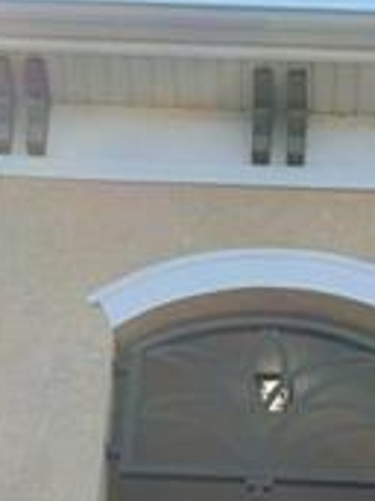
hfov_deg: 12.6
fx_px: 1692
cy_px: 1116
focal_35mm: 117
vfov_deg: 13.4
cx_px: 311
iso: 25
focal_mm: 4.25
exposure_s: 1/463
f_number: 1.8
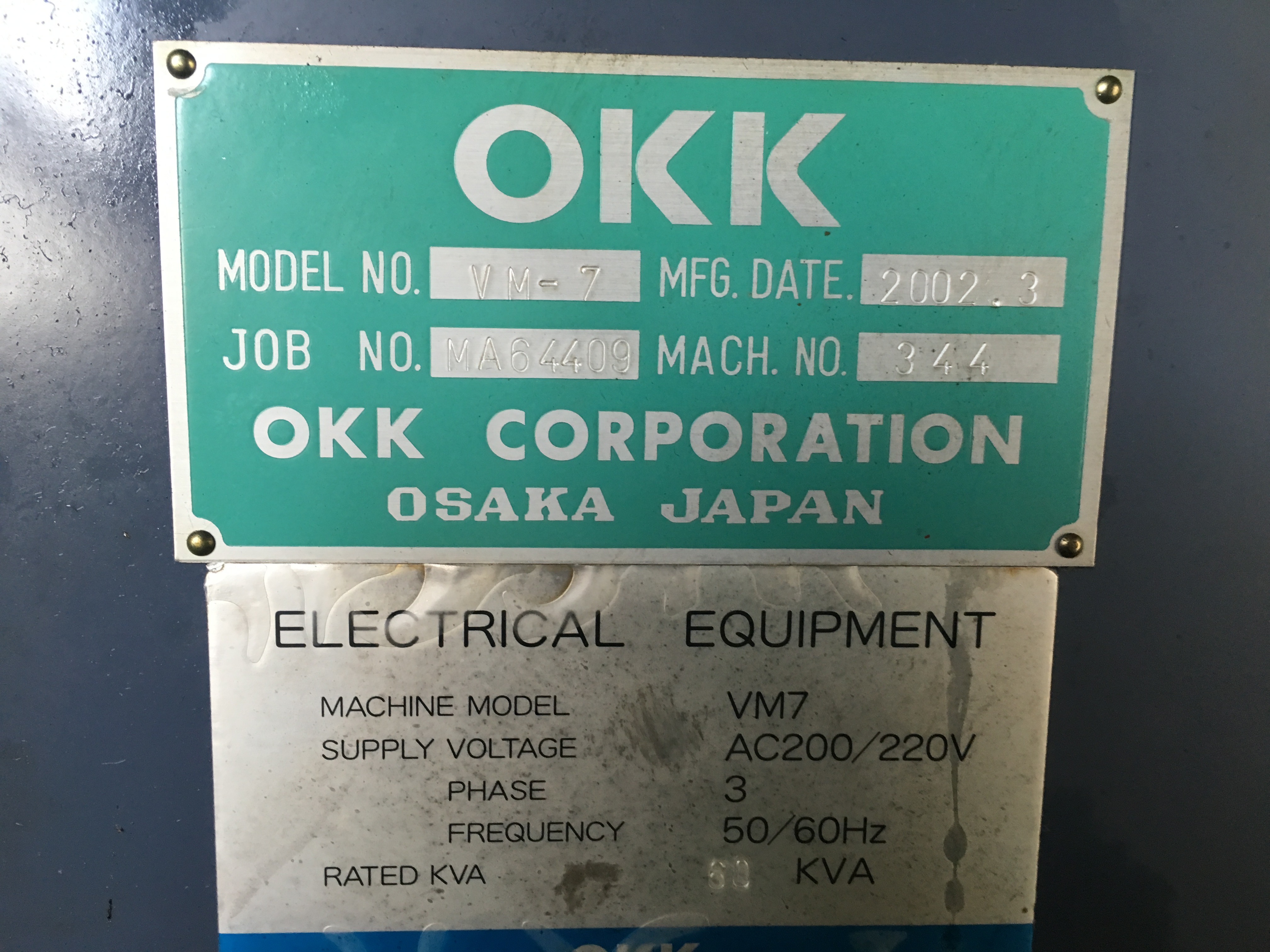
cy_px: 476
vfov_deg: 48.2
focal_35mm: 29
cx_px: 635
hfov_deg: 61.7
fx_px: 1064
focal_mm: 4.15
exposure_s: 1/30
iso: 100
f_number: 2.2
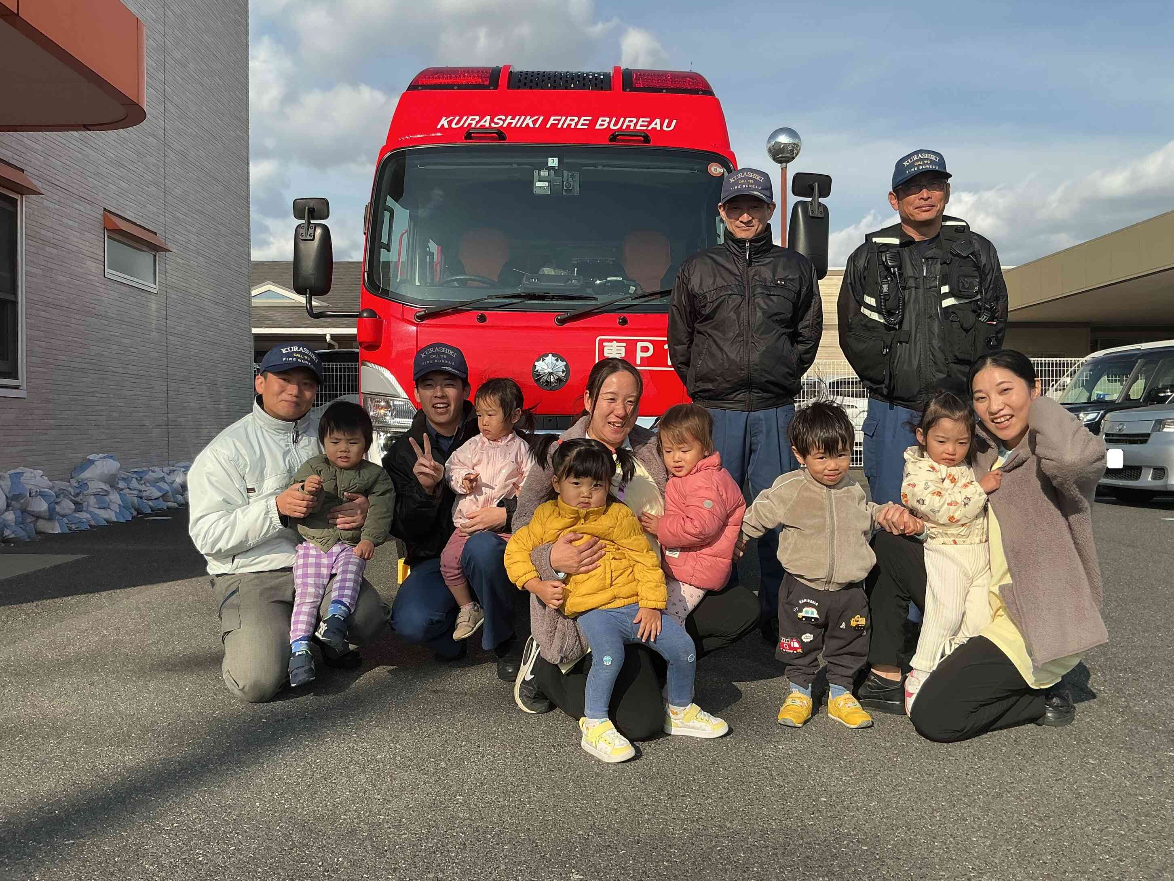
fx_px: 984
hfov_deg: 61.7
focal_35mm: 29
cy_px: 440
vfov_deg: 48.2
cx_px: 587
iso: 25
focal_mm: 3
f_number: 1.8
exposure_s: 1/1786
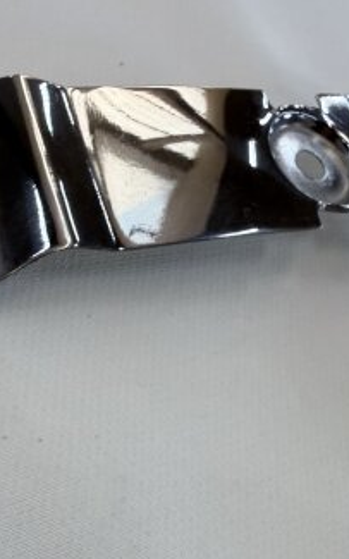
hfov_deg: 27.4
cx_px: 179
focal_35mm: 47
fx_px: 716
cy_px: 375
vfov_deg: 42.1
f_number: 2.2
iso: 80
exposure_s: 1/100
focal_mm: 2.22
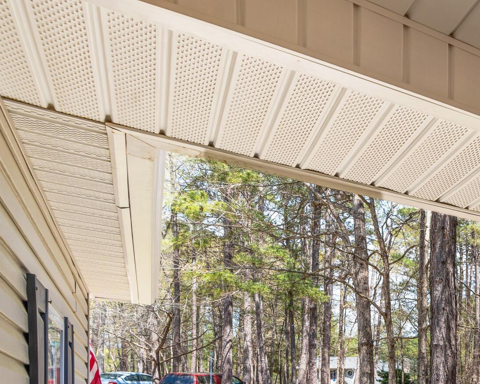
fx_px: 582
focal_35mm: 41
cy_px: 415
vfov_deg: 32.4
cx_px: 642
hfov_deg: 32.2
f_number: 8
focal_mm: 16
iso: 50
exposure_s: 1/30
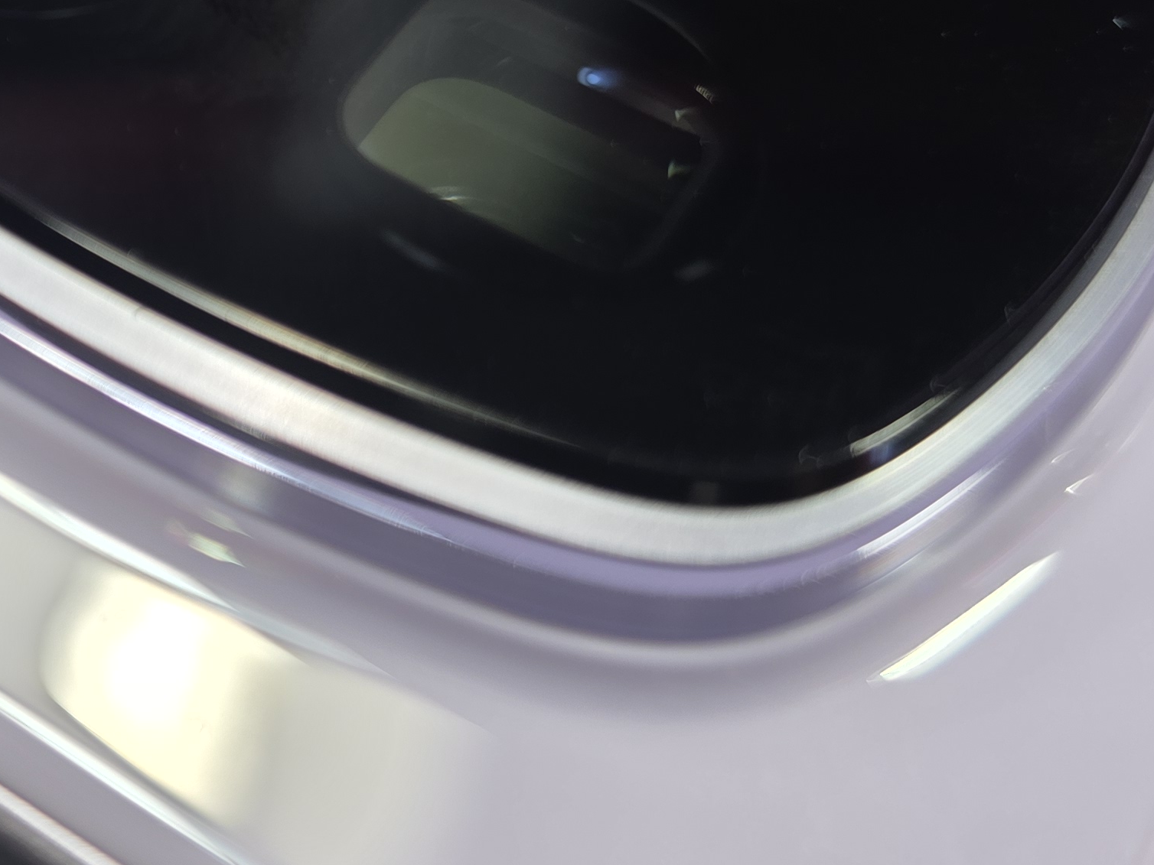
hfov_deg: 28.3
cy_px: 166
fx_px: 2034
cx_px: -167
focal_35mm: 61
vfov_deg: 23.6
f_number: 1.7
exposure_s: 1/100
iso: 50
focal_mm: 6.3
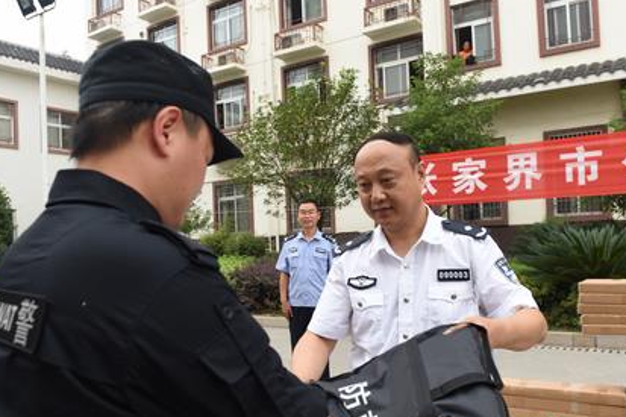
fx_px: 556
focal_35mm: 32
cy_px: 243
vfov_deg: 41.0
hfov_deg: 58.7
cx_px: 302
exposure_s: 1/100
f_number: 5
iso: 400
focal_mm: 24
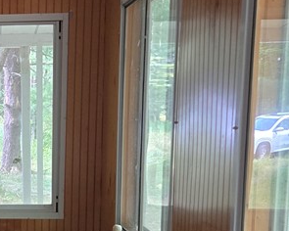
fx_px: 667
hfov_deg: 22.5
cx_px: -60
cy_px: 214
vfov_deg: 19.3
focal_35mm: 78
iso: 640
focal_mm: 5.4
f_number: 1.8
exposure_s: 1/120
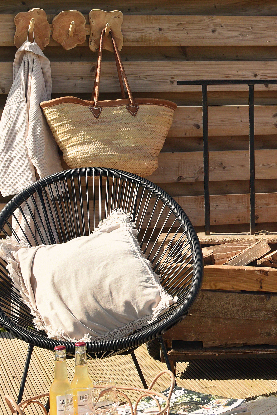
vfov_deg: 18.7
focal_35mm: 109
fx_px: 1257
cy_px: 123
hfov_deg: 12.1
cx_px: 380
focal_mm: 32
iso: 125
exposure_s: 1/500
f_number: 5
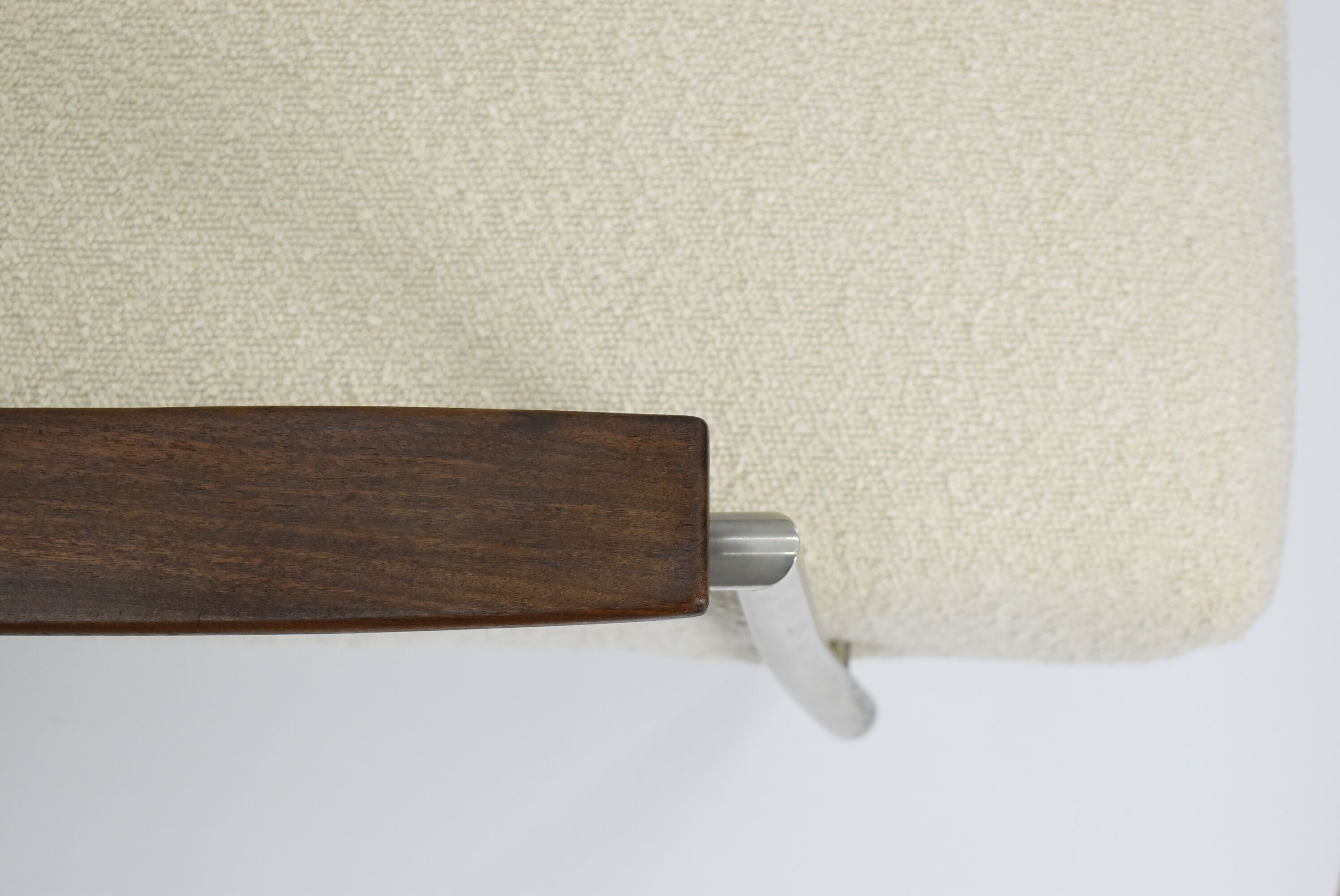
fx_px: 2570
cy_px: 448
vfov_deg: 19.8
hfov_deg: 29.2
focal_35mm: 69
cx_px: 670
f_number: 5.3
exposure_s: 1/125
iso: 1400
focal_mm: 46
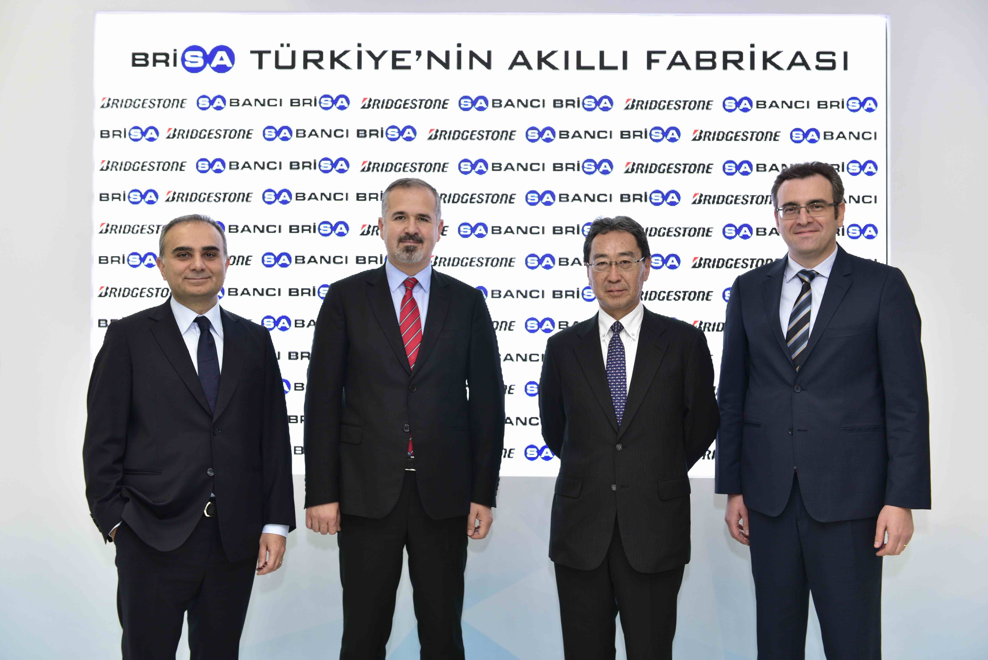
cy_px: 330
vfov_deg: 35.1
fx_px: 1043
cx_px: 494
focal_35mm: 38
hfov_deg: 50.7
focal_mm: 38
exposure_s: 1/60
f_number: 4
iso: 800
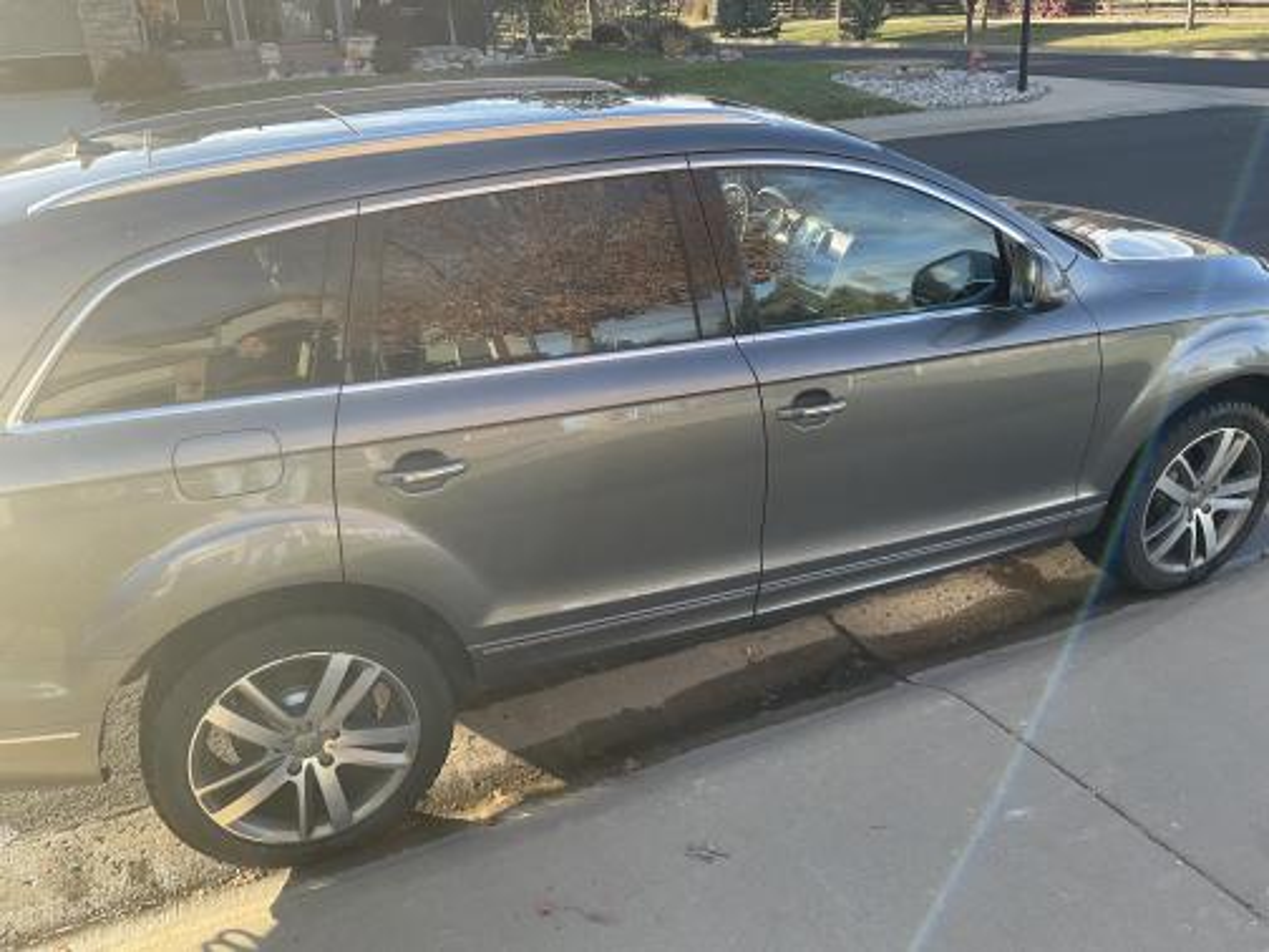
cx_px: 634
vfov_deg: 48.2
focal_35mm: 29
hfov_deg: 61.7
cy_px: 476
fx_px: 1063
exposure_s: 1/194
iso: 16
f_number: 1.8
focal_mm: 3
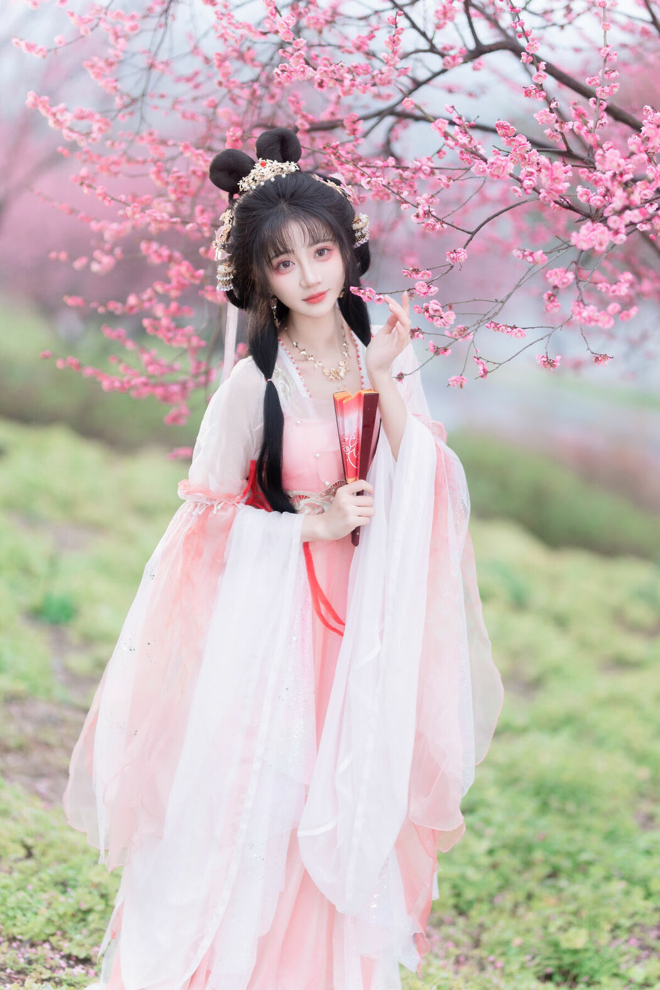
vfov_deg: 23.9
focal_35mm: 85
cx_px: 330
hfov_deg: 16.1
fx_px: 2337
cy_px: 495
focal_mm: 85
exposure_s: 1/800
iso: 320
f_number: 1.4
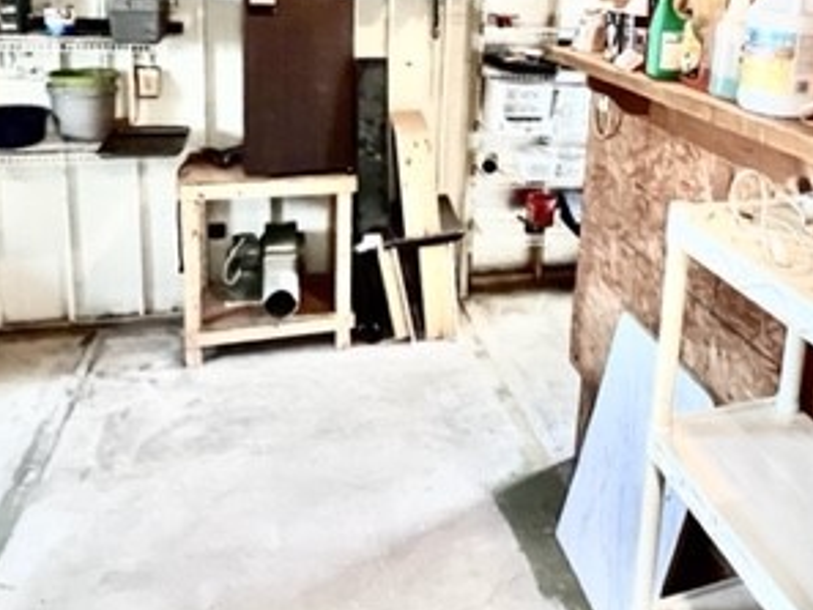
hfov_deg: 62.5
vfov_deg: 46.3
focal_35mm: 28
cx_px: 512
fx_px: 658
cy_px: 96
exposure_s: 1/60
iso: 1000
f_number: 1.8
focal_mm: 1.57
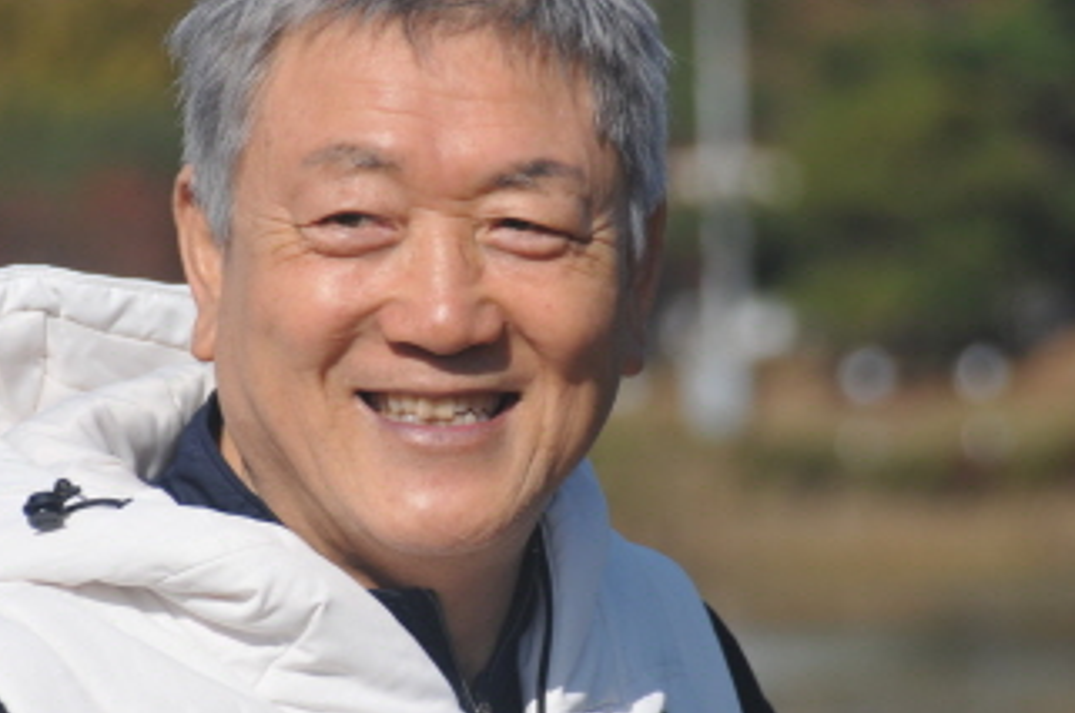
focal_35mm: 397
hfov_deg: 5.2
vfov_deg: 3.5
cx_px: 465
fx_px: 11837
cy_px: 425
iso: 200
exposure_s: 1/1000
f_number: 5.6
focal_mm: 170
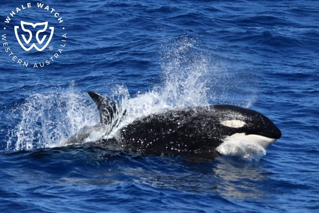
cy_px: 106
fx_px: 3012
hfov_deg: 6.1
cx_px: 160
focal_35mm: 340
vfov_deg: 4.0
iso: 1000
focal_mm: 340
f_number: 6
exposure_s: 1/8000
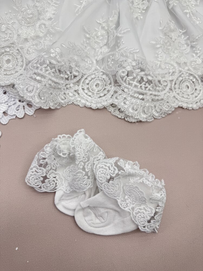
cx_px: 102
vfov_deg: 71.6
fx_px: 188
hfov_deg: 56.8
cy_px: 136
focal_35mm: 24
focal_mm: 6.76
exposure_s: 1/756
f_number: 1.78
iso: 80
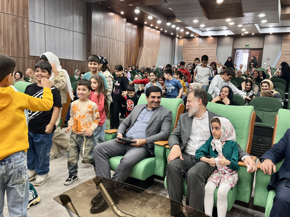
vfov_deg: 51.4
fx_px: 226
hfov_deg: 65.3
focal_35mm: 27
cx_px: 147
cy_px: 109
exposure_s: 1/50
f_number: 1.6
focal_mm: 5.1
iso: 125
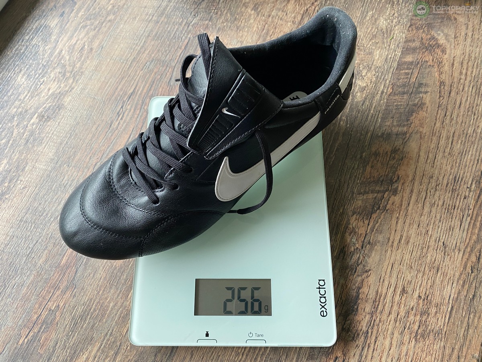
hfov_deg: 67.3
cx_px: 241
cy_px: 181
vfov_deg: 53.1
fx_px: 362
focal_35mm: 26
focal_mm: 4.25
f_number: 1.8
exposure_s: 1/60
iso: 125
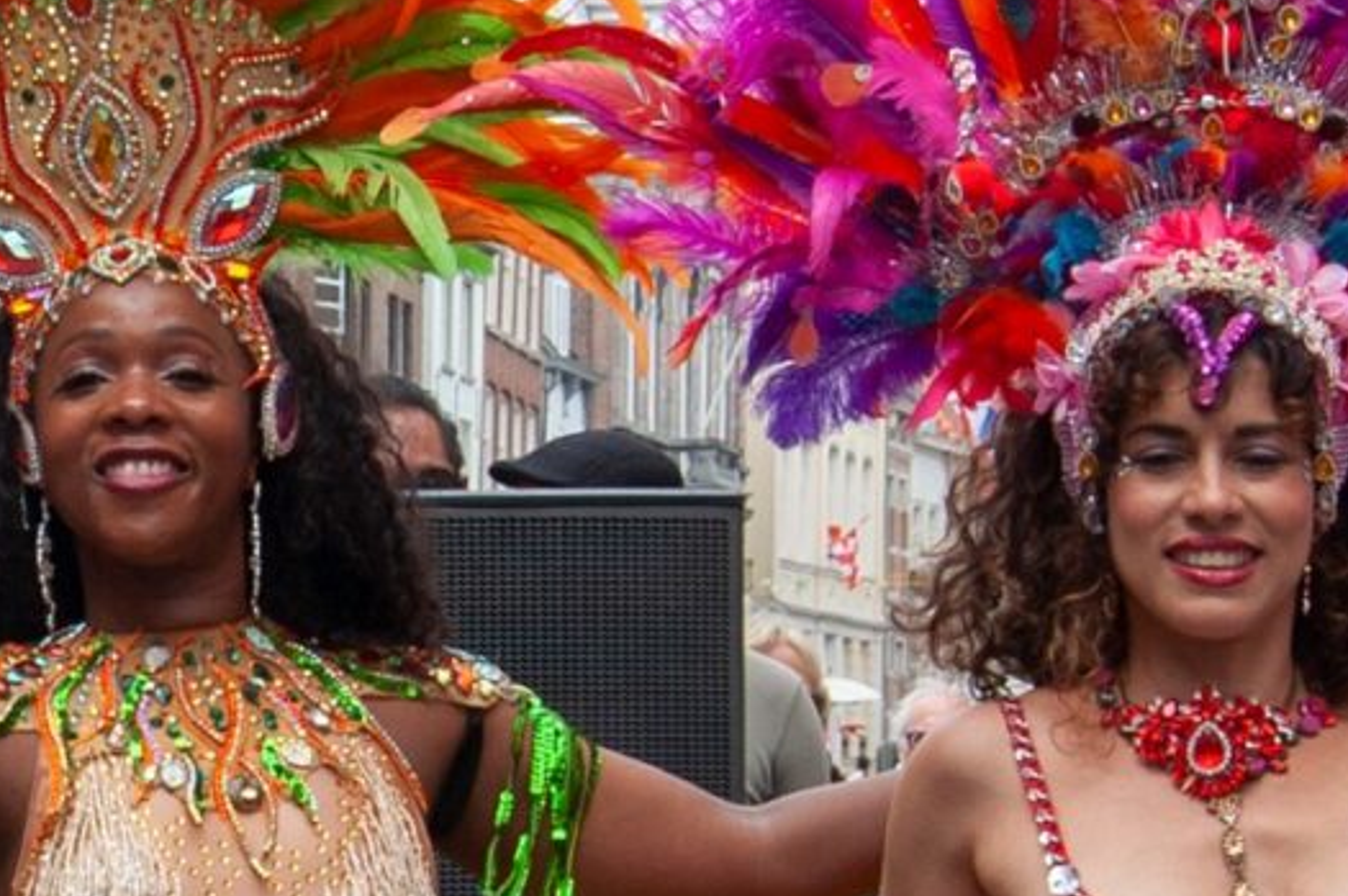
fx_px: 5836
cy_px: 1159
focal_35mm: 156
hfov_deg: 12.8
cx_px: -277
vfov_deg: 8.7
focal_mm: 32
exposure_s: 1/320
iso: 250
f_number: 9
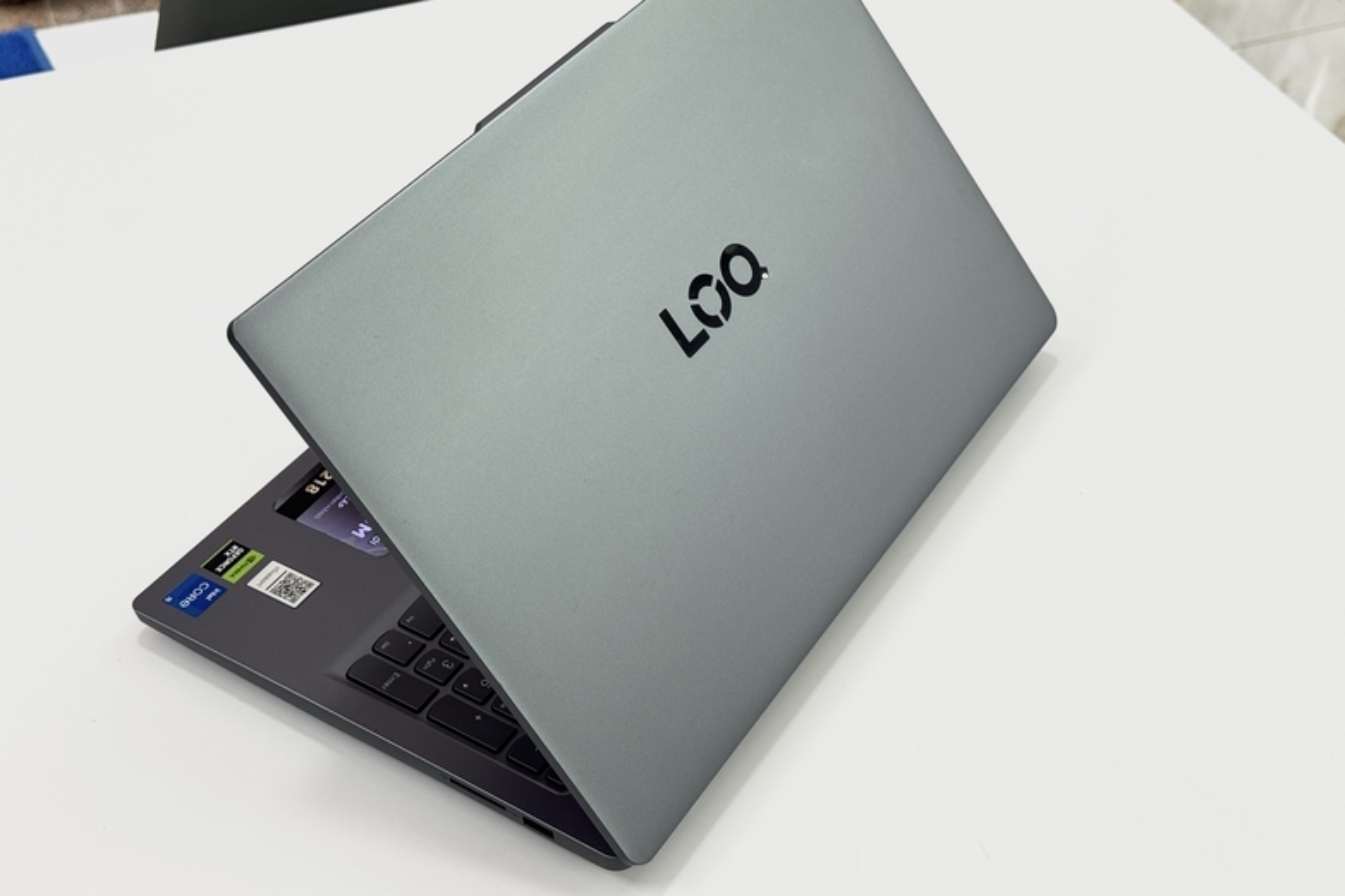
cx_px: 661
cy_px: 390
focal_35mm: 51
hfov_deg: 38.9
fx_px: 1905
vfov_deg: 26.5
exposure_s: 1/100
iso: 50
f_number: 1.78
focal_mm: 6.76
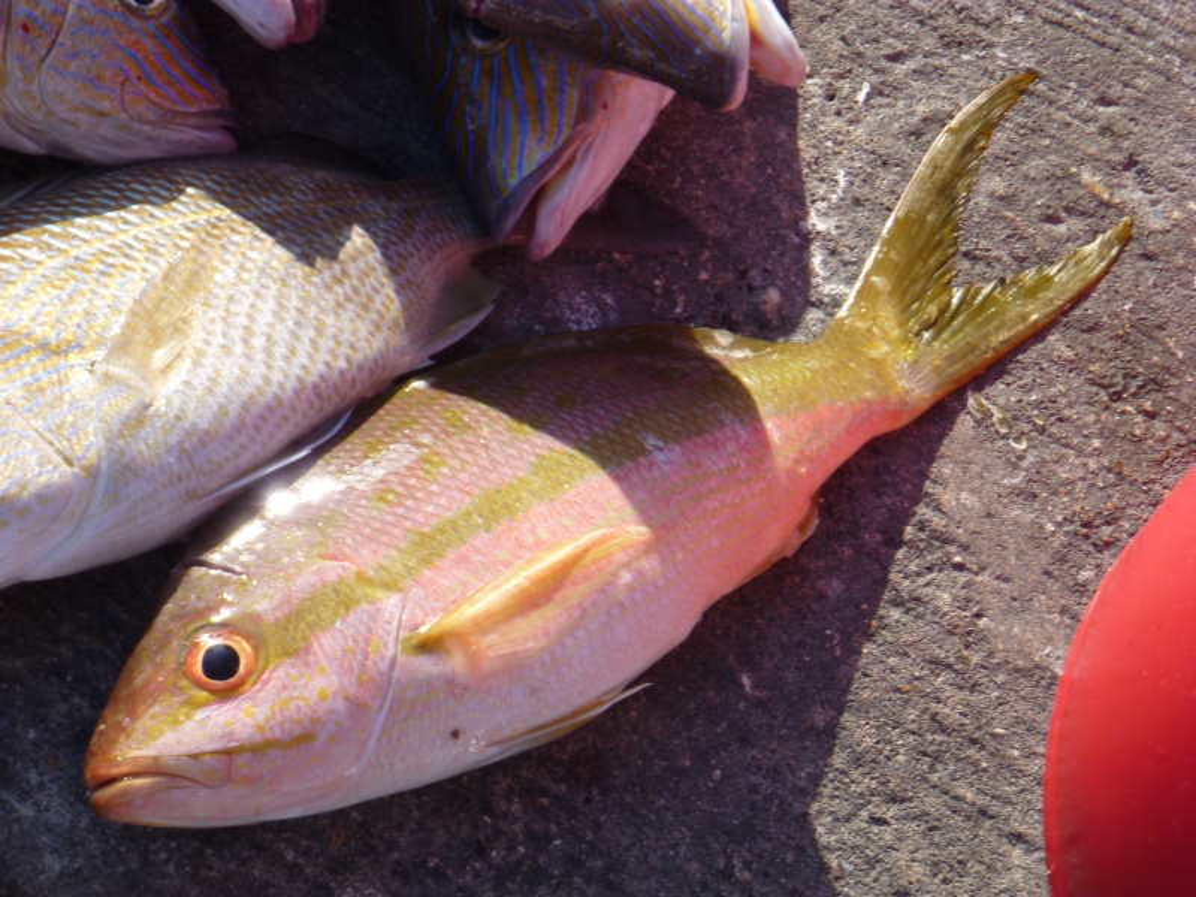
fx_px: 4422
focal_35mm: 128
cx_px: 598
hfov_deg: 15.4
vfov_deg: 11.6
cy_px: 448
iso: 125
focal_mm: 22.8
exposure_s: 1/125
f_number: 5.9
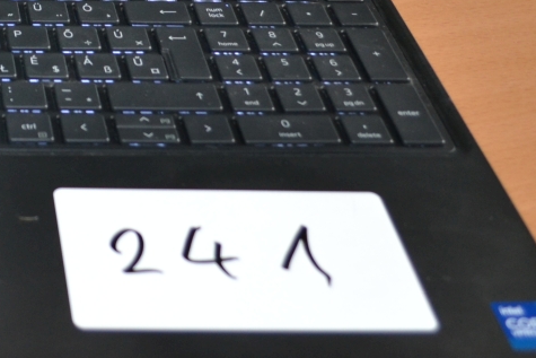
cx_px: -107
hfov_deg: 20.9
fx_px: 1355
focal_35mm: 91
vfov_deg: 14.2
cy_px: -160
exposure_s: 1/80
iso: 400
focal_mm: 18
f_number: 4
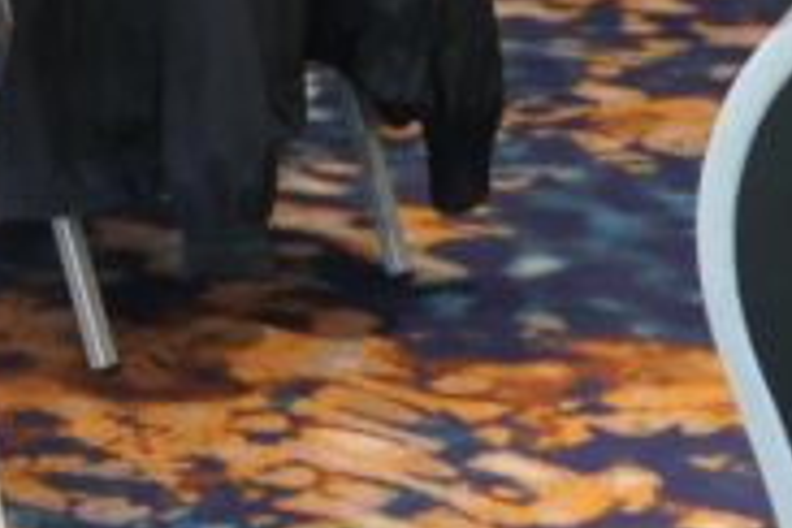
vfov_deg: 6.2
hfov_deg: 9.6
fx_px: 4686
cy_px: -682
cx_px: 17
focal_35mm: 213
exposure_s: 1/80
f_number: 2.8
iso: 1000
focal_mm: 13.7
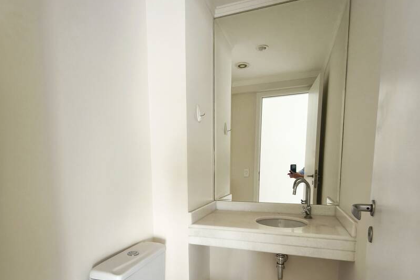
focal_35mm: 21
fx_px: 245
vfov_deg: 57.8
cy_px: 193
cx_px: 209
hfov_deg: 81.2
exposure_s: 1/30
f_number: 2.2
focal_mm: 1.91
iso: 320
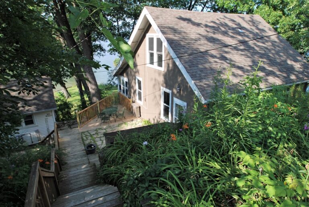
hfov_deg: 77.3
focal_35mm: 22
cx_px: 154
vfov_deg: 56.3
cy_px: 104
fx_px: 193
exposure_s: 1/160
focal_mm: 15
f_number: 6.3
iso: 100
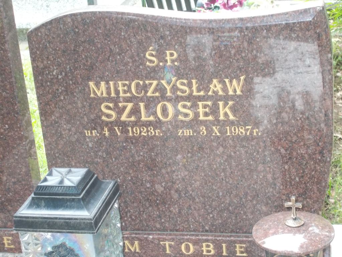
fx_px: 751
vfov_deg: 19.4
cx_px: 171
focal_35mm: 76
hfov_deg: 25.7
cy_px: 128
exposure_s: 1/60
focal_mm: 13.5
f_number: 5.8
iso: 640
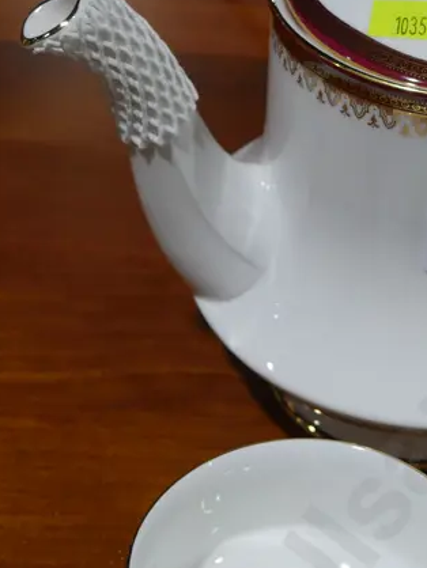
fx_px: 1528
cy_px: 393
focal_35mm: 93
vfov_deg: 21.0
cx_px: 464
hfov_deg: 15.5
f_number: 4.1
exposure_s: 1/100
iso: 200
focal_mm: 19
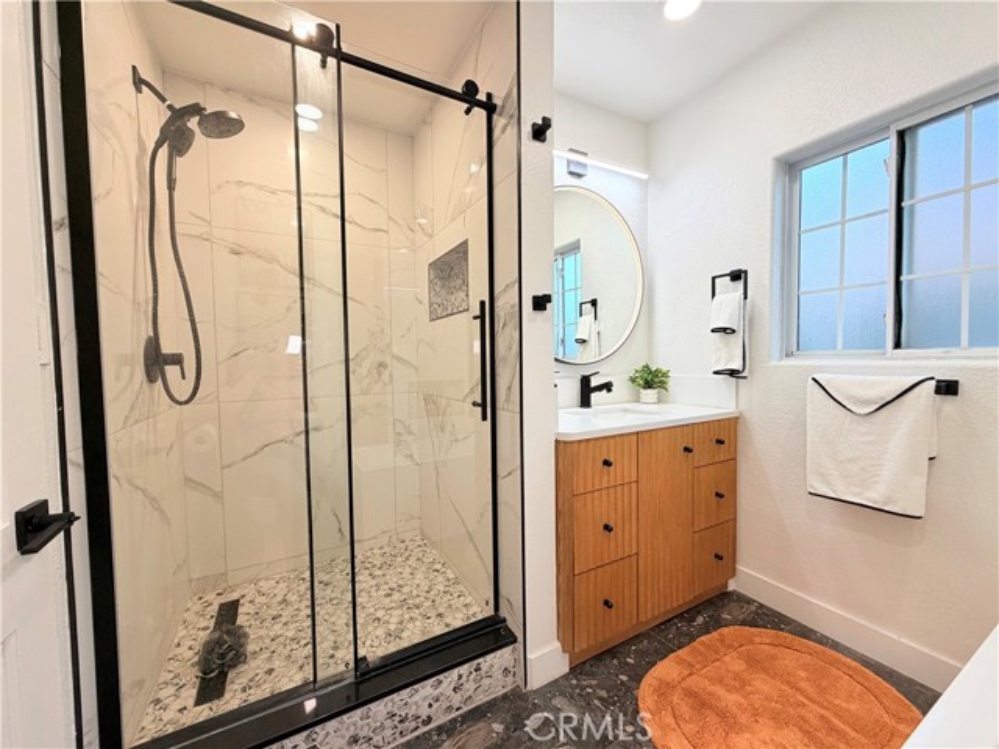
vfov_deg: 85.7
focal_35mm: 14
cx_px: 500
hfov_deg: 102.1
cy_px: 374
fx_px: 404
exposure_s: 1/120
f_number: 2.2
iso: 125
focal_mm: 2.22
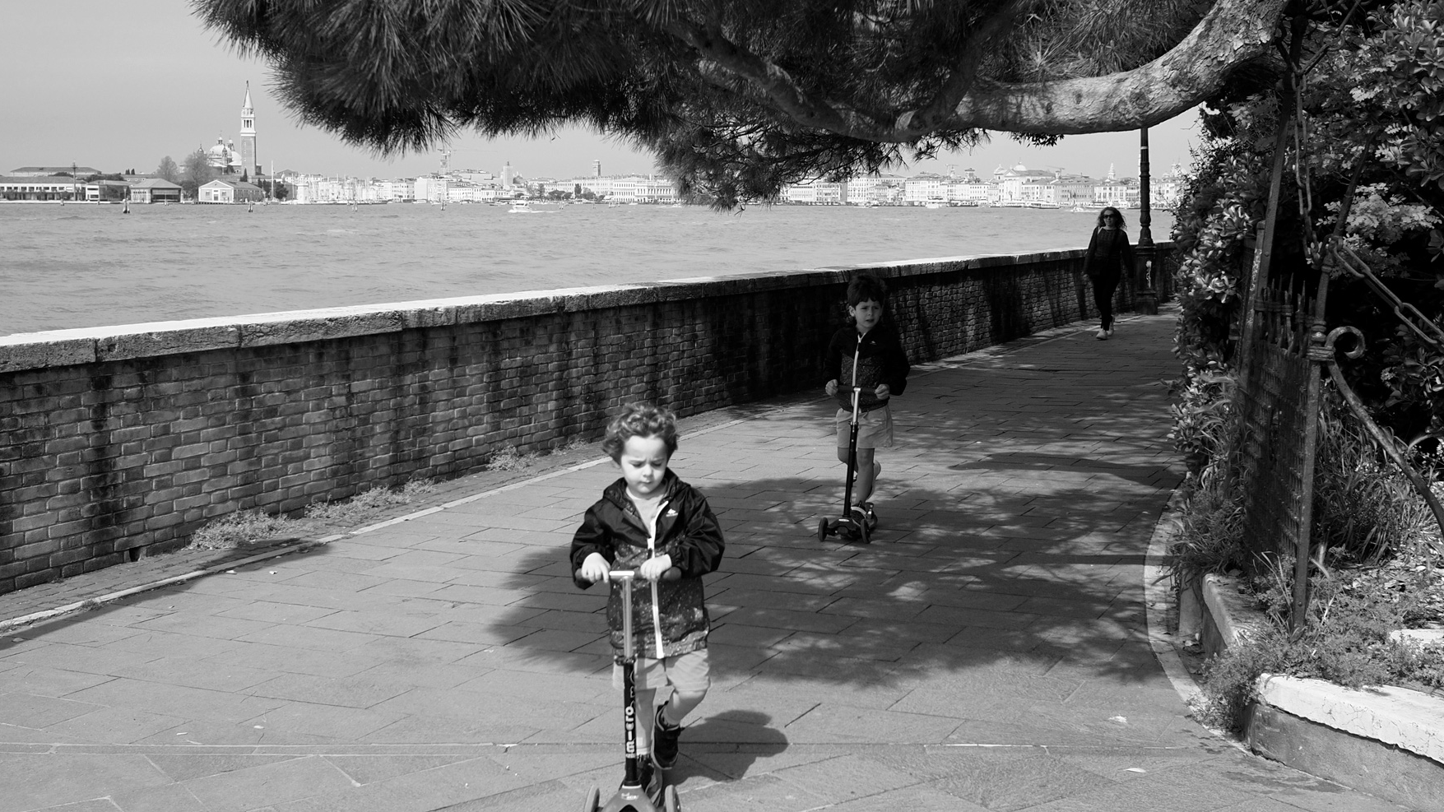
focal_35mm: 38
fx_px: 1455
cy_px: 383
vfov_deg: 31.2
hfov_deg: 52.8
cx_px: 737
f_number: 2.8
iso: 200
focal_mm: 17
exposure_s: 1/1000
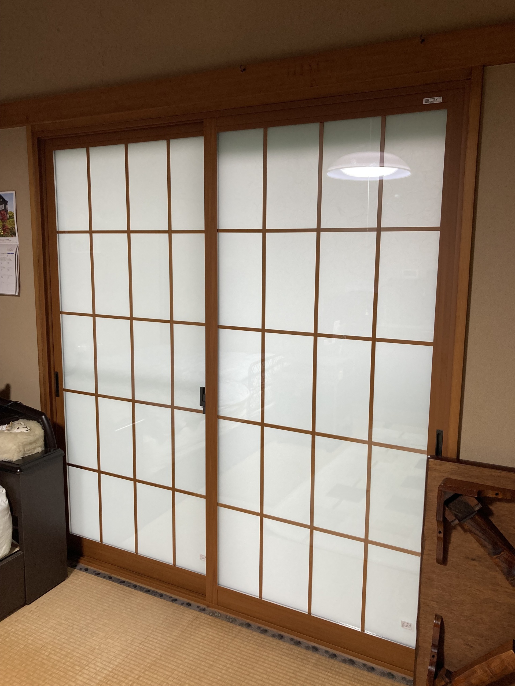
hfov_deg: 49.7
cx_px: 258
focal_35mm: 28
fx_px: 555
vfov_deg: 63.4
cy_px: 343
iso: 80
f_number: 1.8
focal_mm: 3.99
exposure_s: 1/60
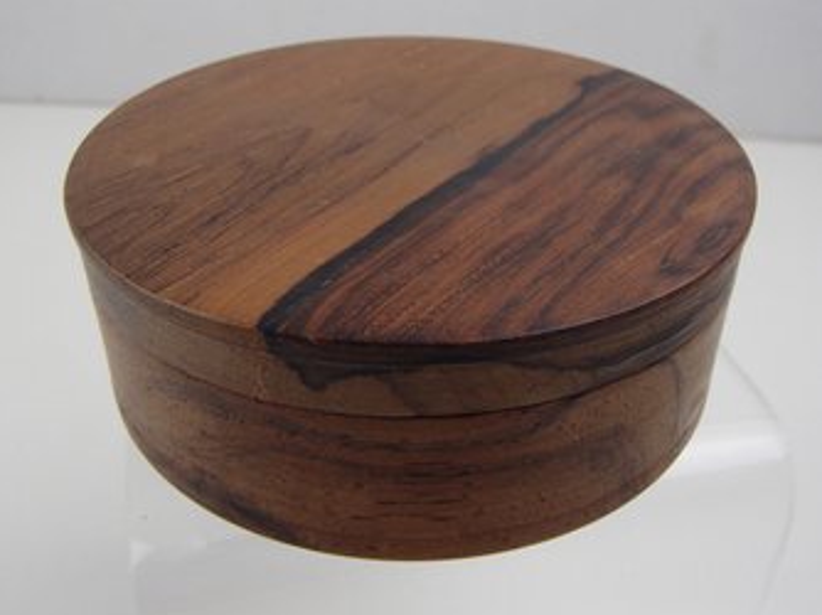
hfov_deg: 49.0
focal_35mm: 38
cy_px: 306
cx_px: 412
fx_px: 902
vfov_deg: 37.7
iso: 320
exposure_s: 1/160
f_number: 4.7
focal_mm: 6.64
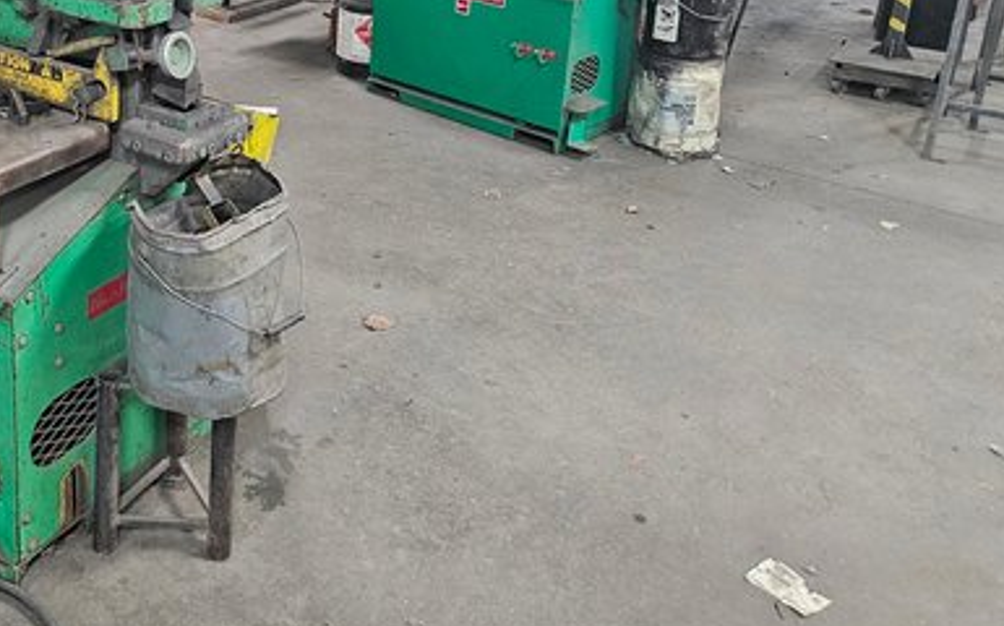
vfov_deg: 30.6
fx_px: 1094
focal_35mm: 40
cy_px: 69
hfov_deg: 46.8
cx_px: 210
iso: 1000
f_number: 1.8
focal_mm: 5.4
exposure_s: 1/120
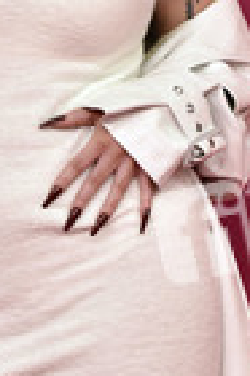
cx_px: 46
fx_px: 4020
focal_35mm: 385
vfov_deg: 5.4
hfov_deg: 3.6
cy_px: 86
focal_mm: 135
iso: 2000
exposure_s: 1/200
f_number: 5.6
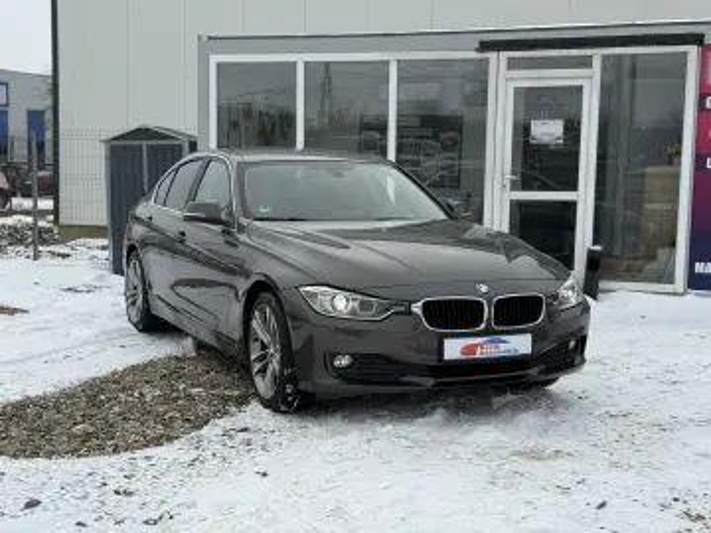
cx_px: 356
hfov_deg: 39.7
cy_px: 266
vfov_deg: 30.3
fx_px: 986
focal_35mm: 48
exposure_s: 1/5208
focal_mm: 6.76
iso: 100
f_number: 1.78
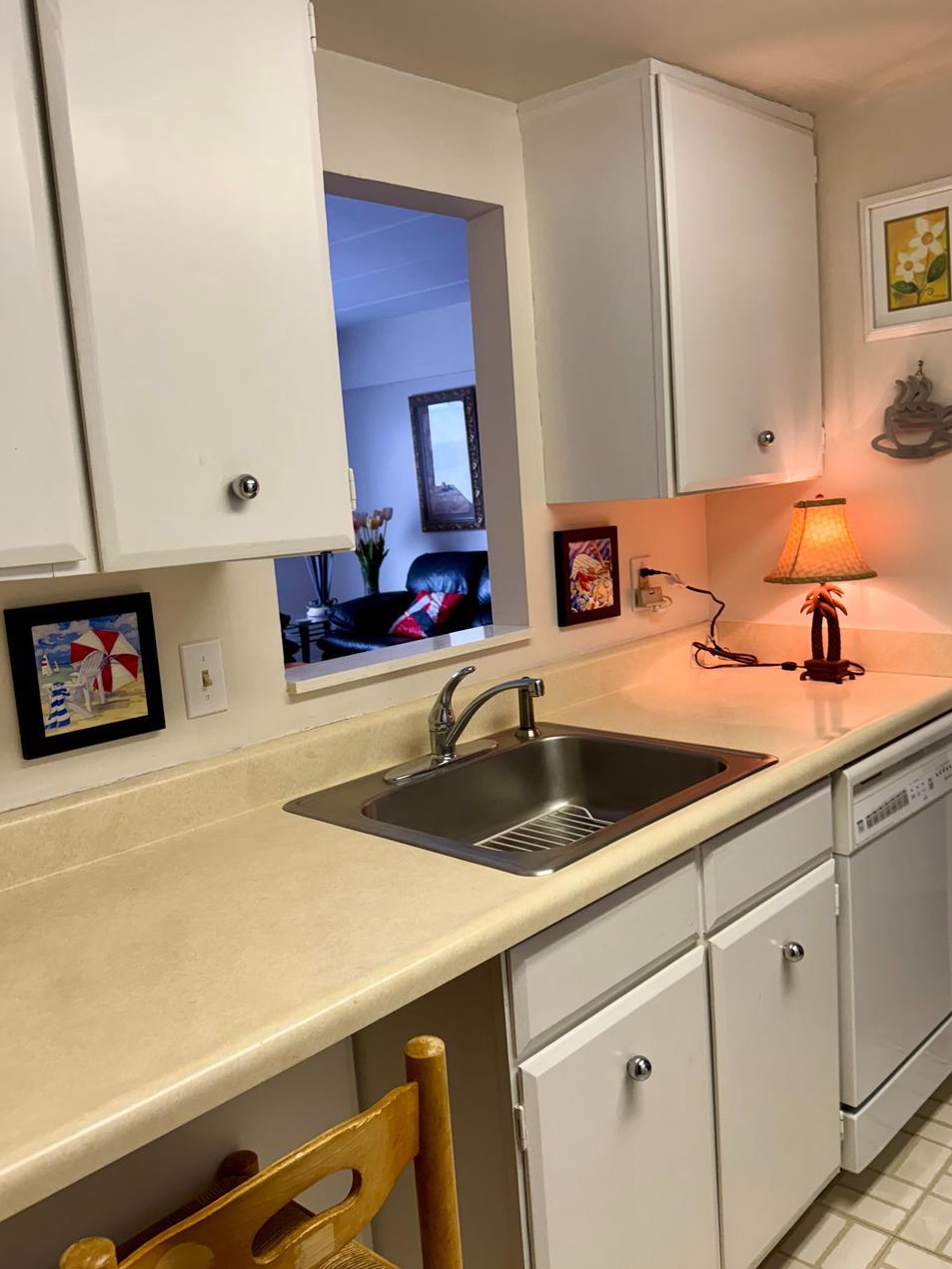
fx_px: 1064
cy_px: 643
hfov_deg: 48.2
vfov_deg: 61.7
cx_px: 502
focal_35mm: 29
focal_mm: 6.76
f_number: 1.78
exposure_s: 1/120
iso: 160
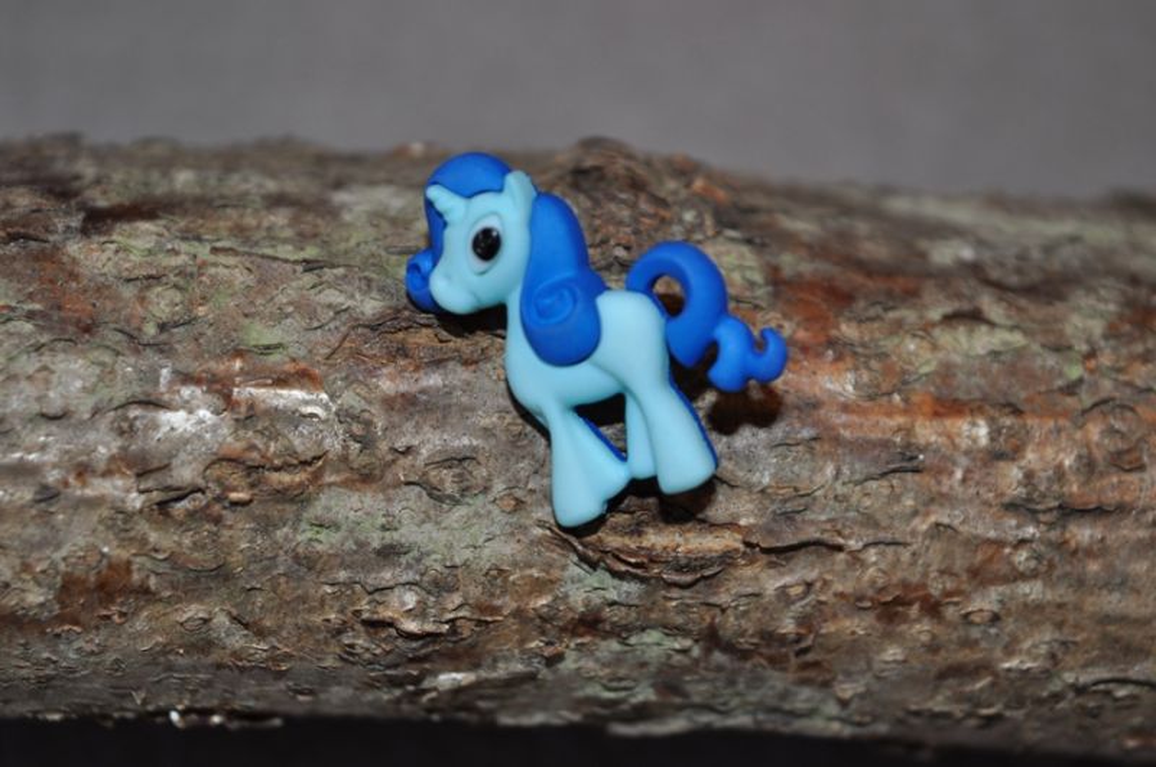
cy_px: 384
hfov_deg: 24.7
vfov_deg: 16.5
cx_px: 578
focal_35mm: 82
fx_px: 2645
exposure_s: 1/60
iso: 200
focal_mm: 55
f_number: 5.6
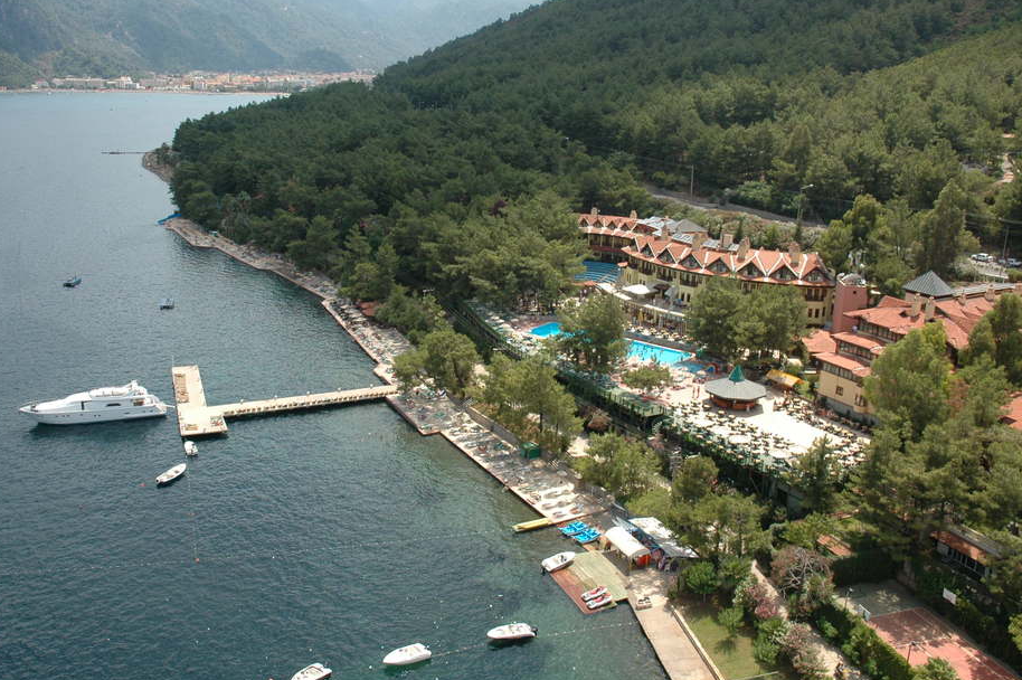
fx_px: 908
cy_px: 299
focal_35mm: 32
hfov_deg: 58.7
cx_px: 465
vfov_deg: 41.0
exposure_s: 1/320
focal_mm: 18
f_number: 9
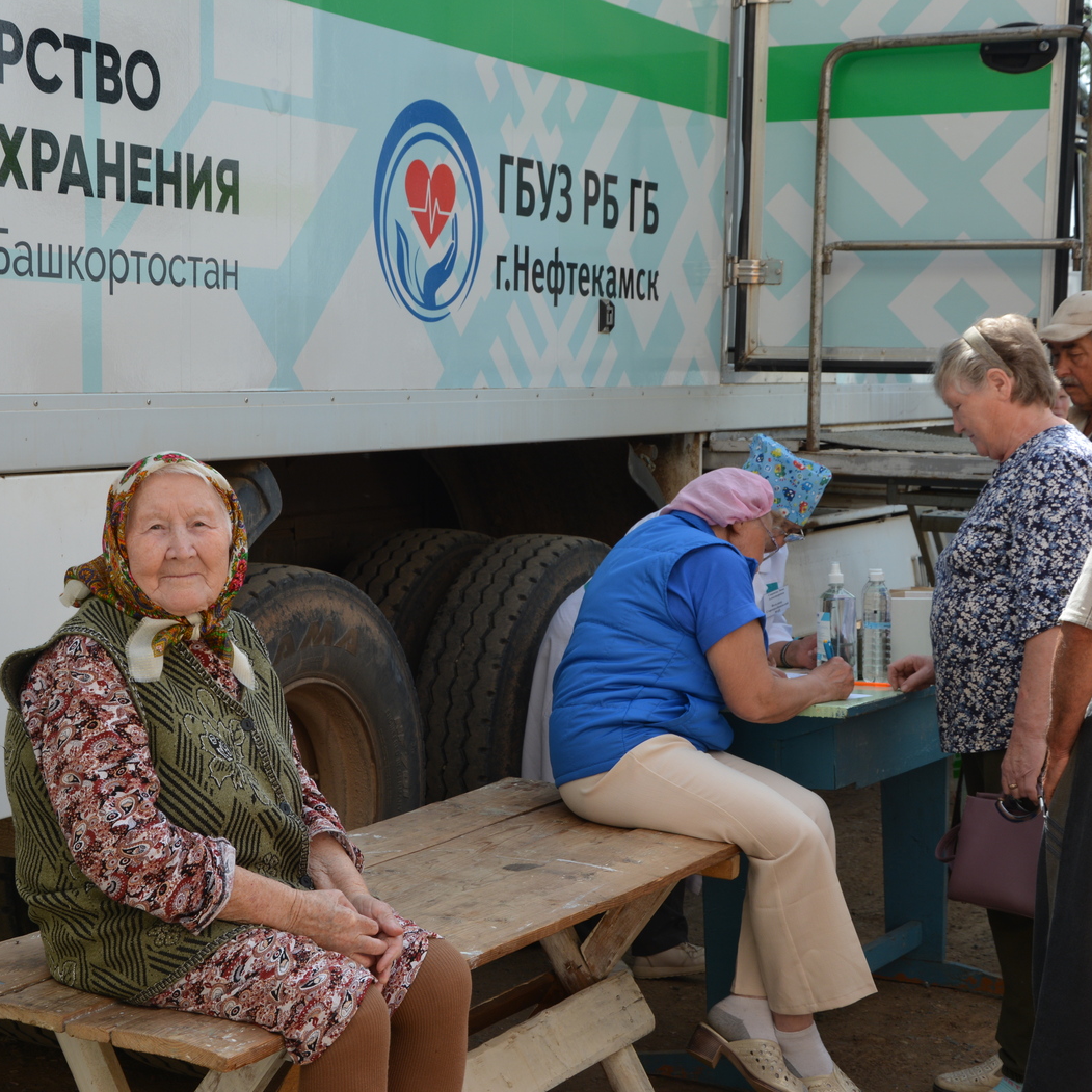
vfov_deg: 26.1
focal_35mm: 66
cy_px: 549
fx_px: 2356
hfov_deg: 26.1
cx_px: 470
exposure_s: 1/250
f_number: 8
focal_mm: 34
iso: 180
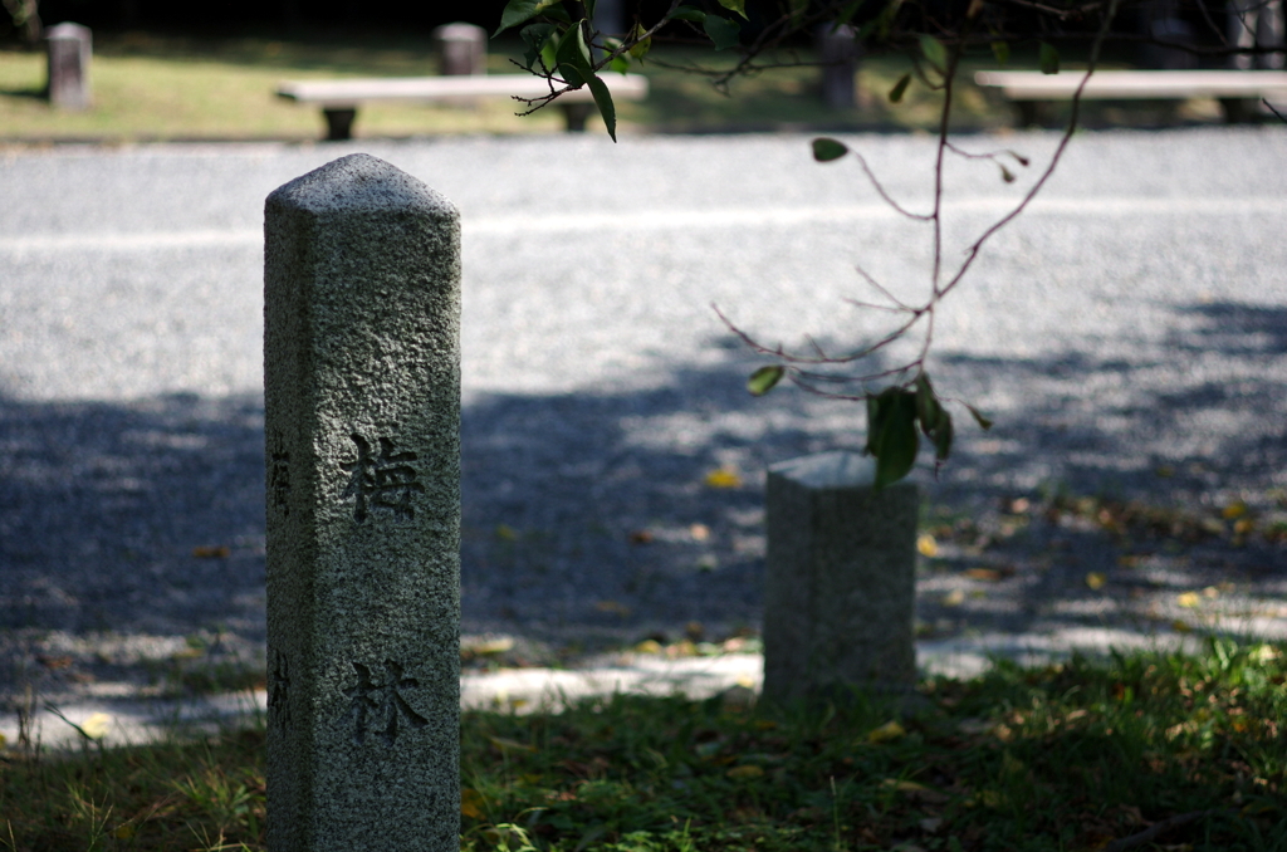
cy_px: 426
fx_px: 3746
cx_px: 644
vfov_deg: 13.0
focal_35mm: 105
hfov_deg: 19.5
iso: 100
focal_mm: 70
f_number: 2.4
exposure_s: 1/1250
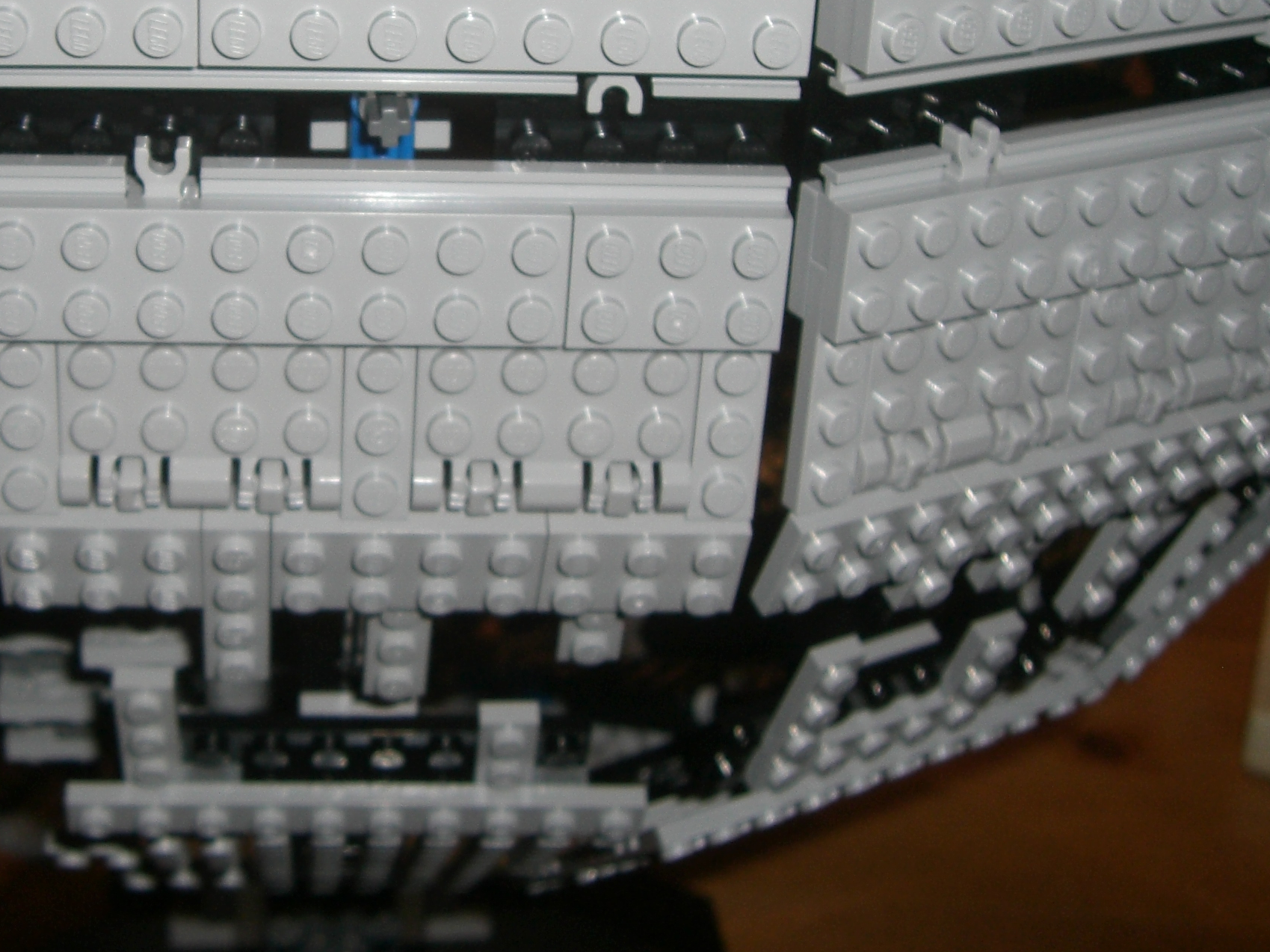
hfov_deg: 30.2
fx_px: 2311
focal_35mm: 63
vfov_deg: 23.0
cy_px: 217
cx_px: 327
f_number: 2.7
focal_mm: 6.2
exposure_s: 1/60
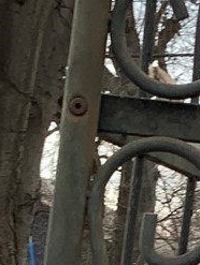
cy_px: 513
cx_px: 117
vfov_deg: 8.4
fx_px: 1729
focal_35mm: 225
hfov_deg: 6.6
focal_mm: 3
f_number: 1.8
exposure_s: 1/152
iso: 16
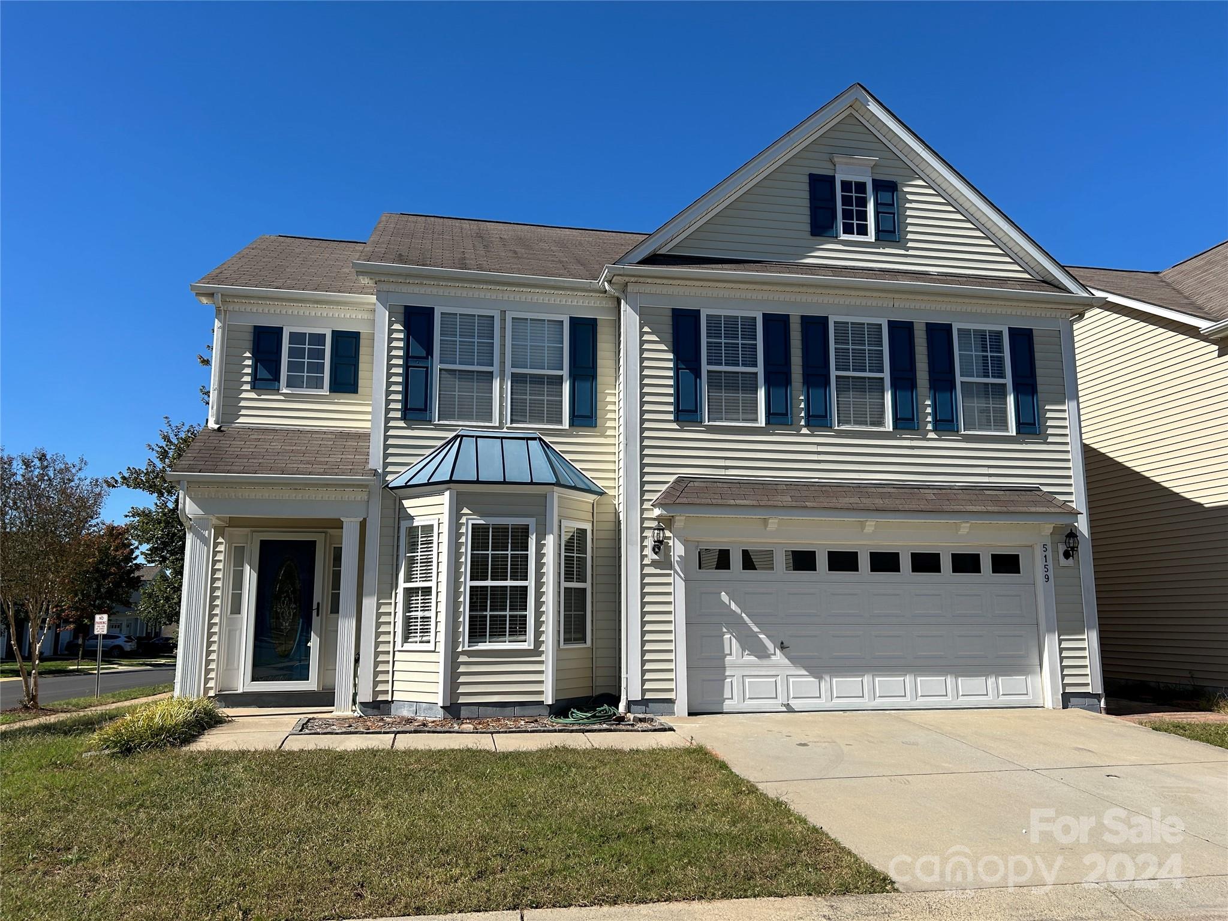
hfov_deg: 67.3
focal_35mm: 26
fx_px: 922
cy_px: 460
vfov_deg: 53.1
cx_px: 614
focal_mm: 5.7
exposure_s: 1/5319
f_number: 1.5
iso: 50
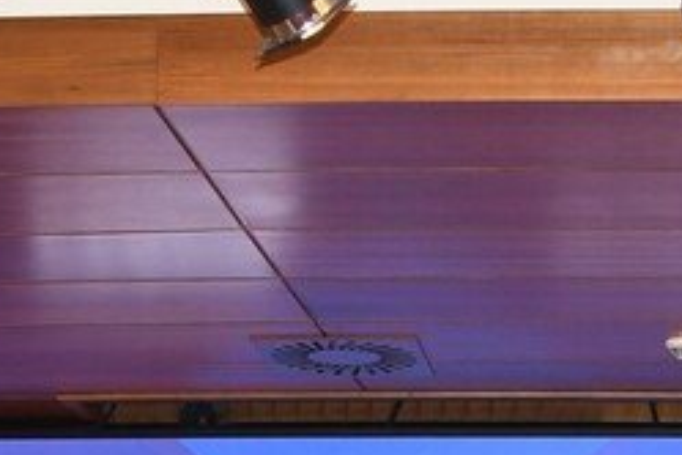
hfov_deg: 14.4
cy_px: 999
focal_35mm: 139
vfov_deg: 9.1
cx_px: 745
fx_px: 2633
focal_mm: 18
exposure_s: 1/60
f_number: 4.5
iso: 1000
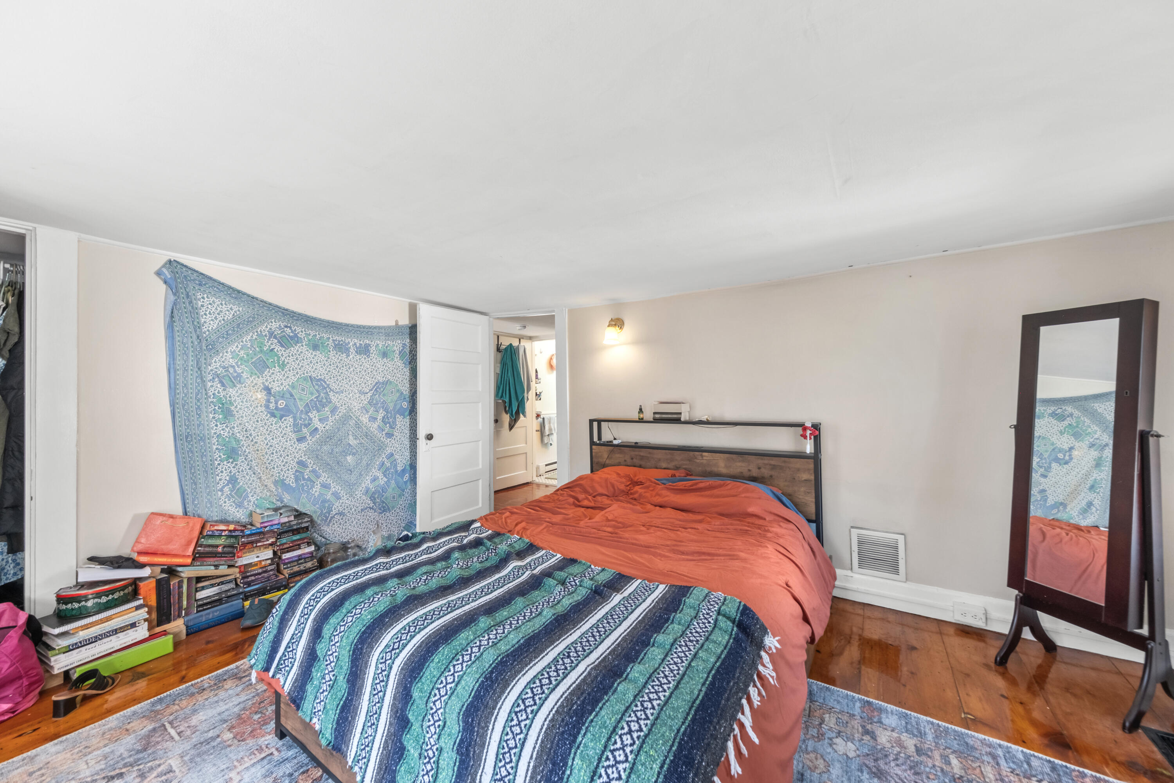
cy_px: 392
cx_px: 587
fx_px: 424
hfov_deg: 108.3
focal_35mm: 13
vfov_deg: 85.4
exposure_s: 1/3
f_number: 8
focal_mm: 8.6
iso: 500
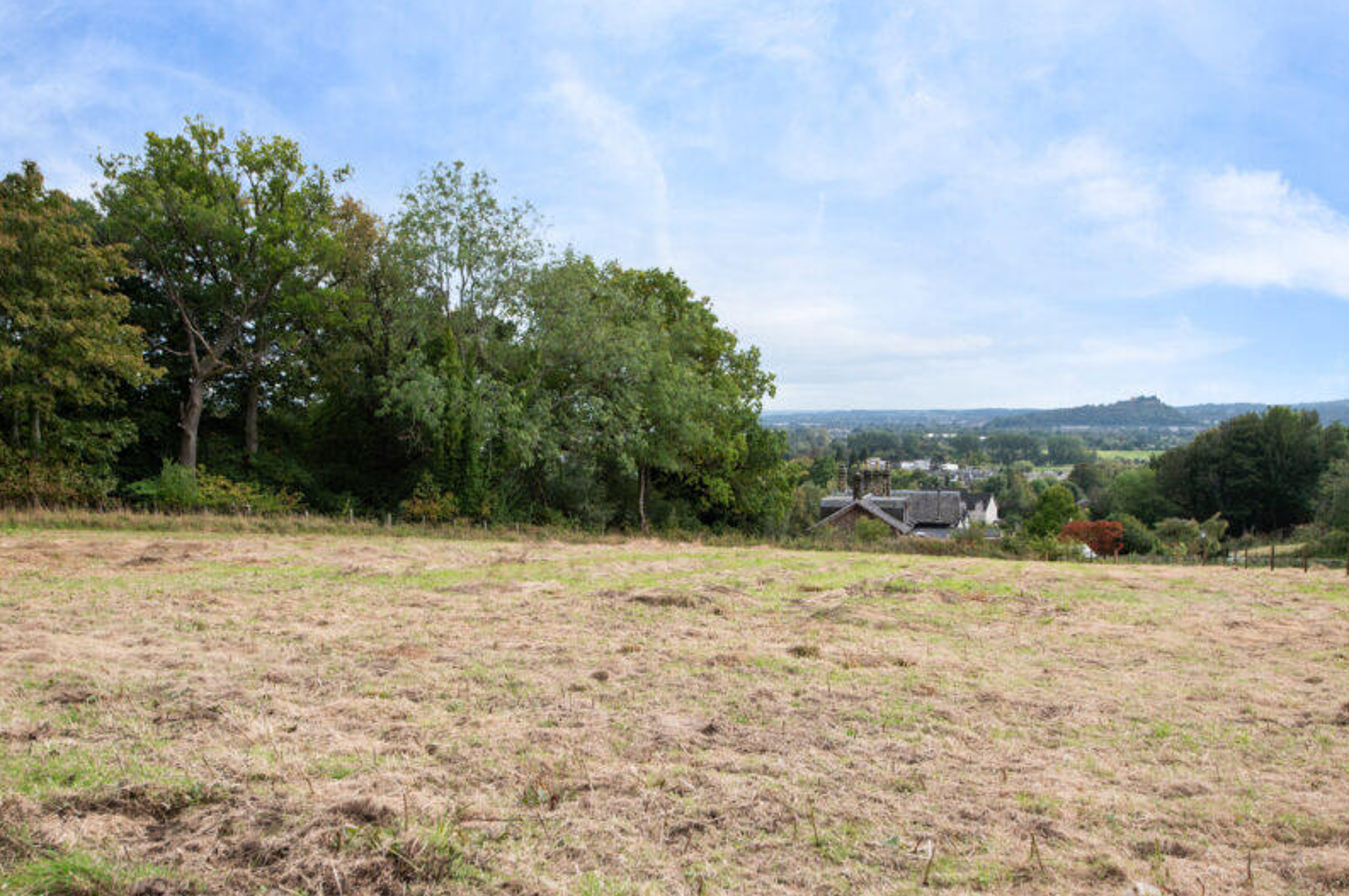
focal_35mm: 31
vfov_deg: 42.2
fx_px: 1160
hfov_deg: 60.3
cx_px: 677
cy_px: 492
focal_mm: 24
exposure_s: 1/800
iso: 320
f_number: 5.6
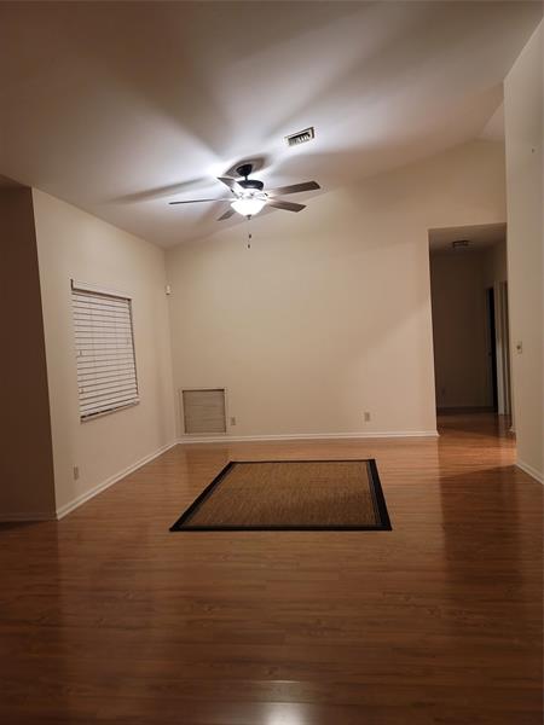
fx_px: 524
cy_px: 362
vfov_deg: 69.4
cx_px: 272
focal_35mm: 25
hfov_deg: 54.9
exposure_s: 1/40
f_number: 1.8
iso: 500
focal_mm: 7
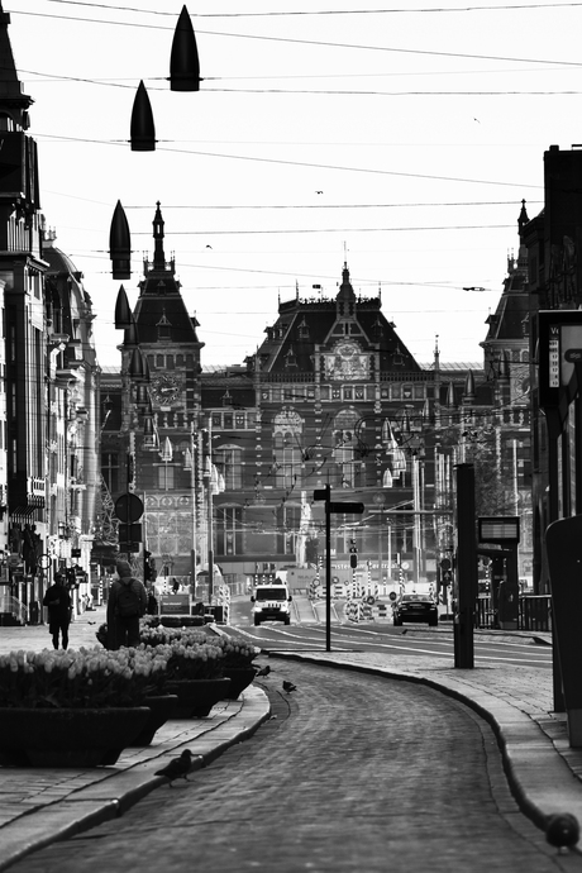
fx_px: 6911
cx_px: 291
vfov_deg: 7.2
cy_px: 436
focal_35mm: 285
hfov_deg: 4.8
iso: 400
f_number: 13
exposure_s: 1/100
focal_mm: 190
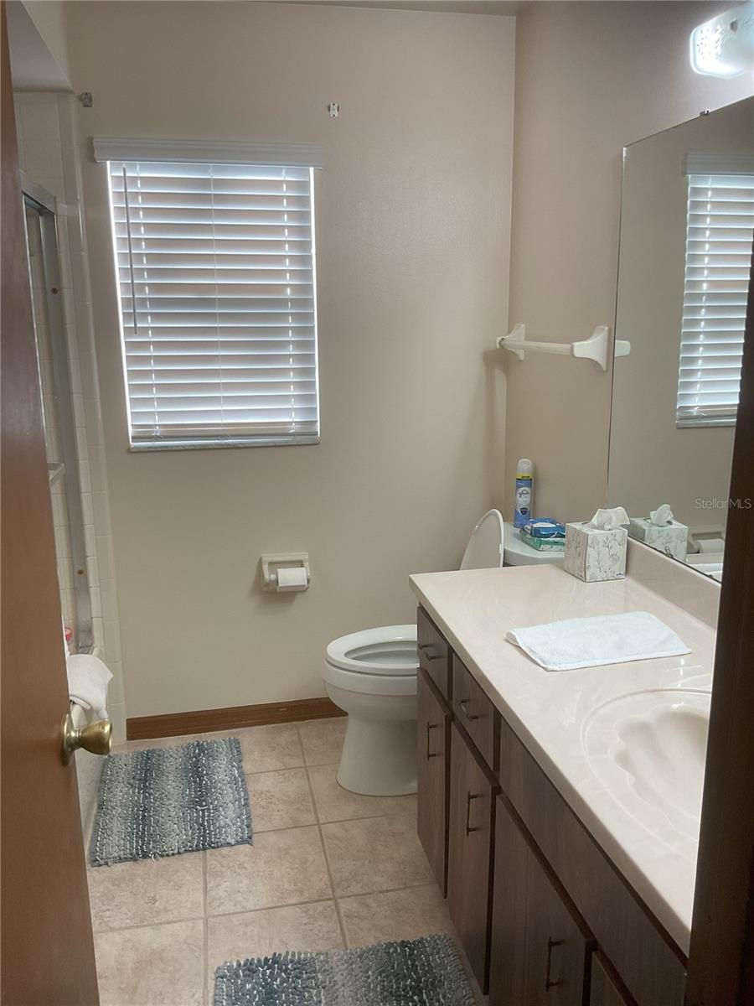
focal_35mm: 29
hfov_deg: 48.2
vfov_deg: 61.7
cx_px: 377
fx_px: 842
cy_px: 503
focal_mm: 3
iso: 64
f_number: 1.8
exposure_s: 1/120
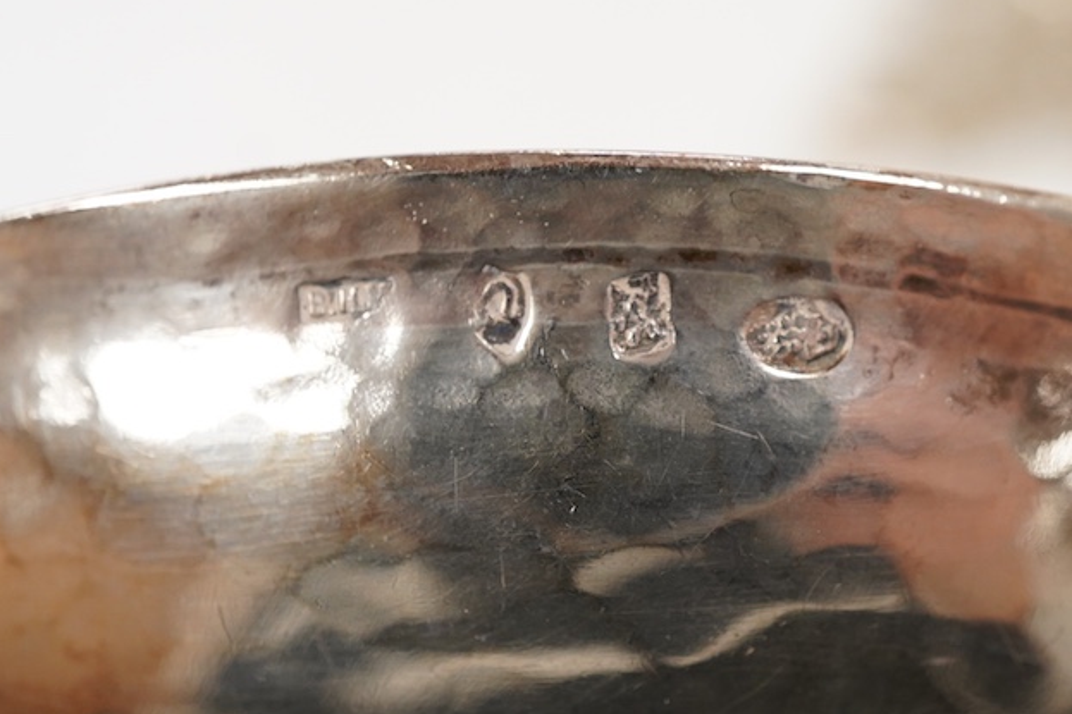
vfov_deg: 20.9
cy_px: 315
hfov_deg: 30.9
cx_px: 637
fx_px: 1935
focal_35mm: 65
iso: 1250
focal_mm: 30
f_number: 8
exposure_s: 1/125
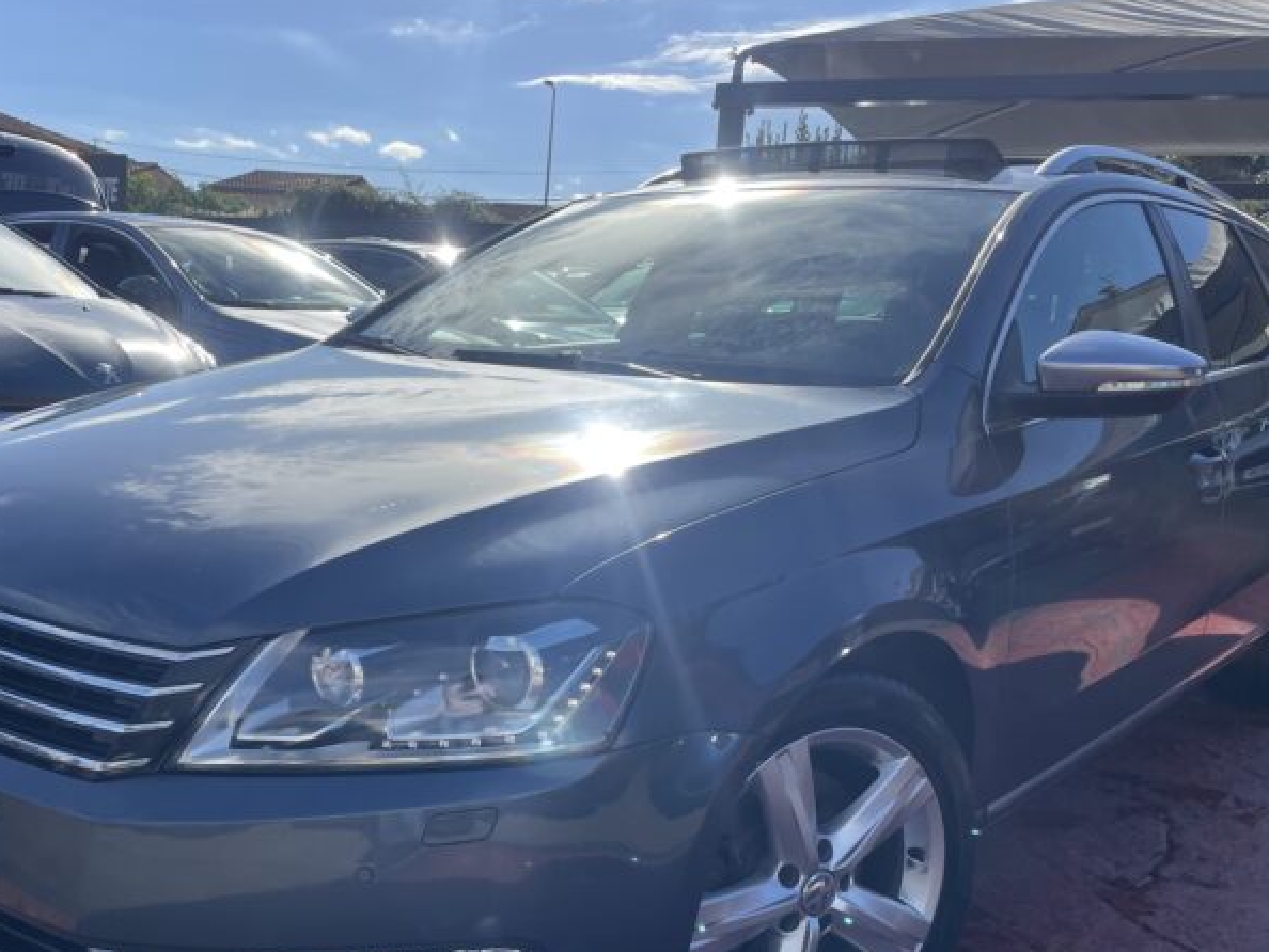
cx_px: 568
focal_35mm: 35
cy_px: 593
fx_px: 1284
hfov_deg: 52.5
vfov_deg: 40.5
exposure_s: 1/3731
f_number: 1.6
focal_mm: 4.2
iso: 32
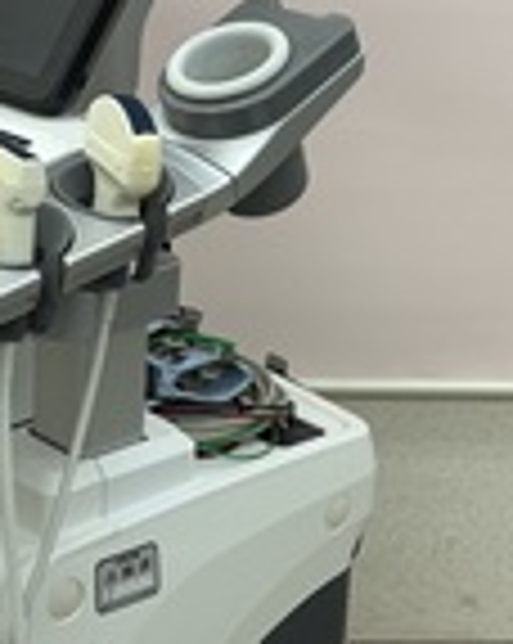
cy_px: 266
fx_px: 1807
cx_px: 76
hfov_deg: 16.0
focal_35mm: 95
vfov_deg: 20.2
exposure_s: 1/120
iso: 40
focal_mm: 5.96
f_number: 1.6
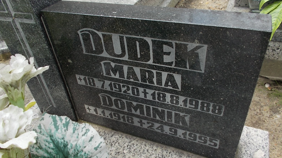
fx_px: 217
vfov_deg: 40.2
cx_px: 144
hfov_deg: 66.1
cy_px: 78
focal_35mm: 29
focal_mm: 4.6
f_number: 3.2
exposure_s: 1/400
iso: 80
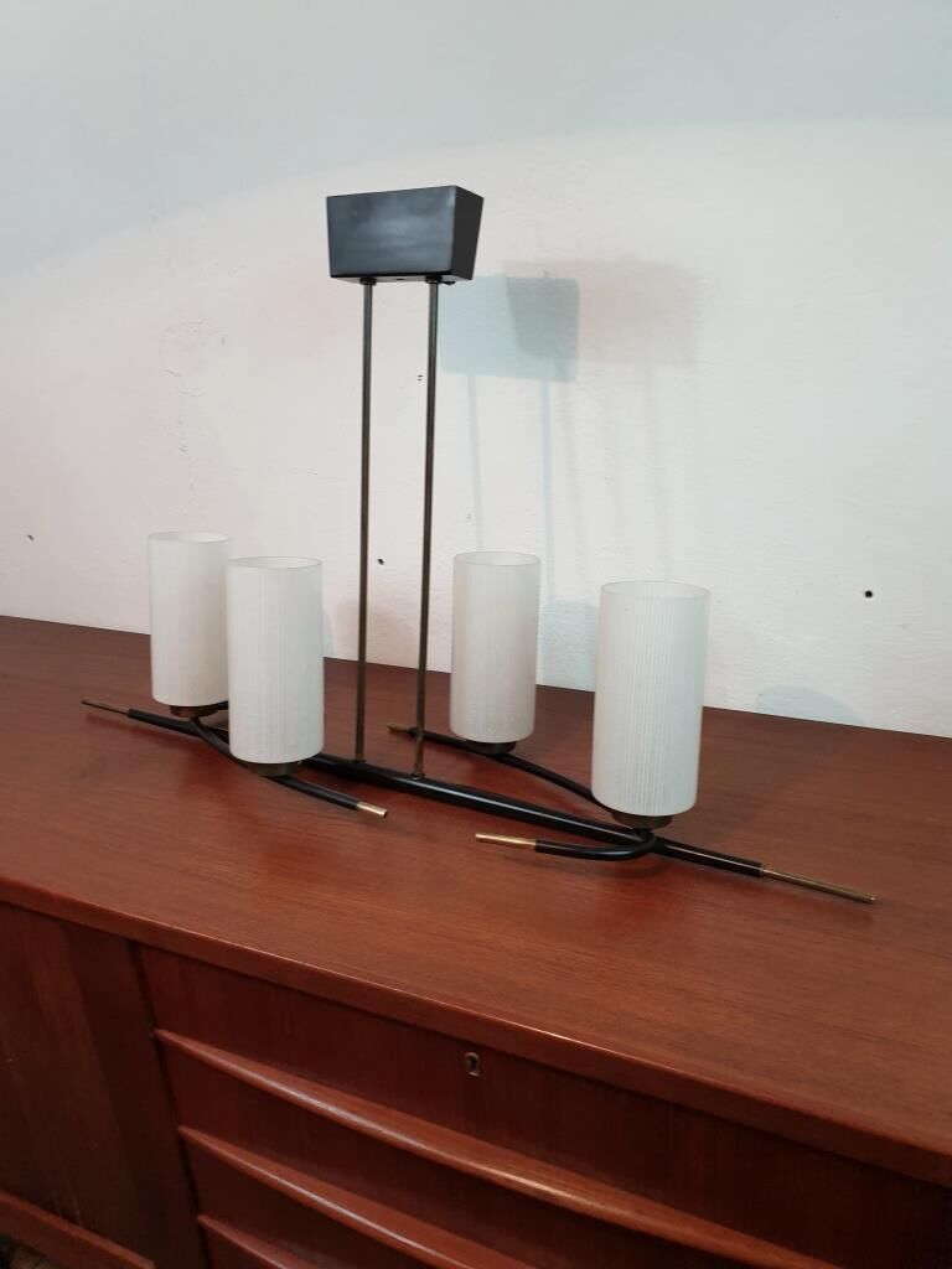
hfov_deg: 53.1
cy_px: 634
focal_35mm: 26
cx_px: 476
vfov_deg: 67.3
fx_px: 953
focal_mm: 4.3
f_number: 2.4
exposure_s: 1/50
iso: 250
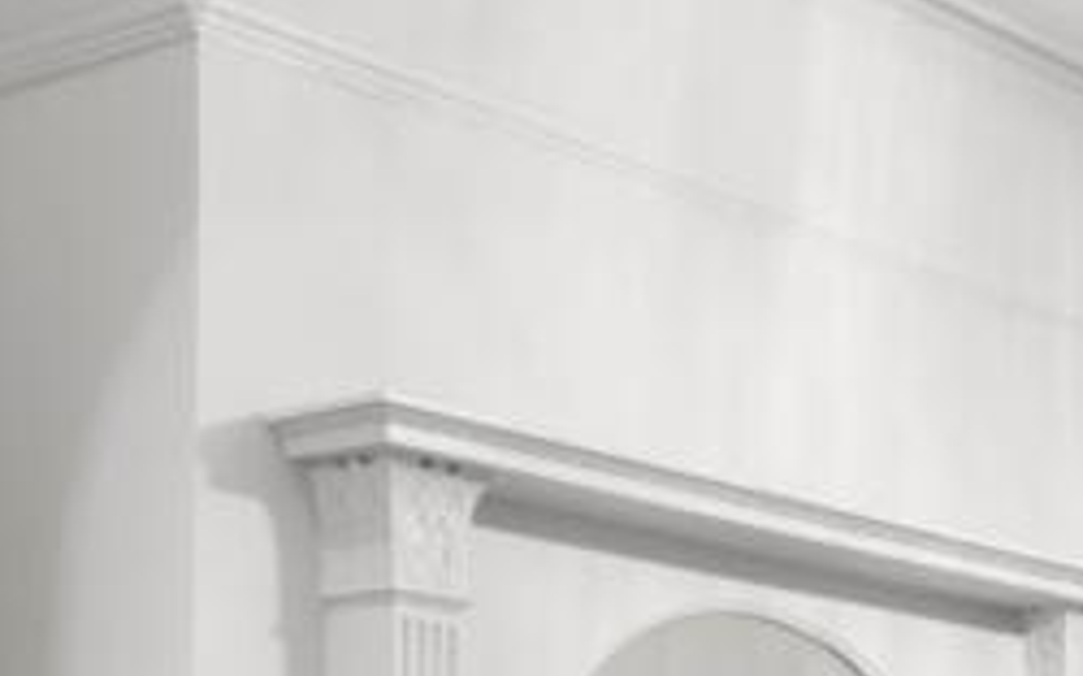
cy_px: 1127
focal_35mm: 100
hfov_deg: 20.1
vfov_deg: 12.2
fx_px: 2950
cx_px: 1100
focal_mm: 24
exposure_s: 1/3
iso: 1000
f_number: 8
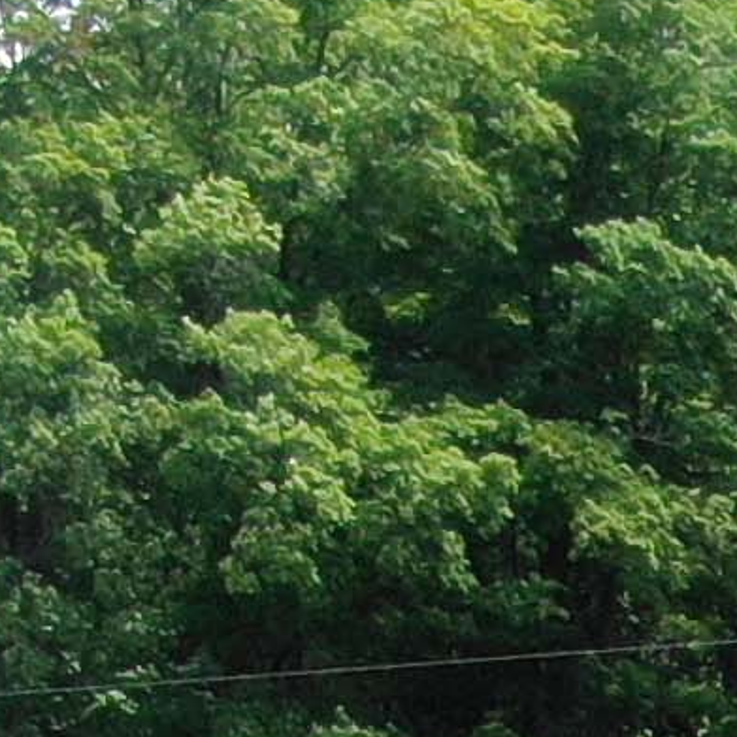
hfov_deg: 7.3
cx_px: 2087
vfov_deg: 7.2
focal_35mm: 217
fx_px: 5227
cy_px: 2136
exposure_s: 1/400
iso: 100
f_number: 2.8
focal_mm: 4.39
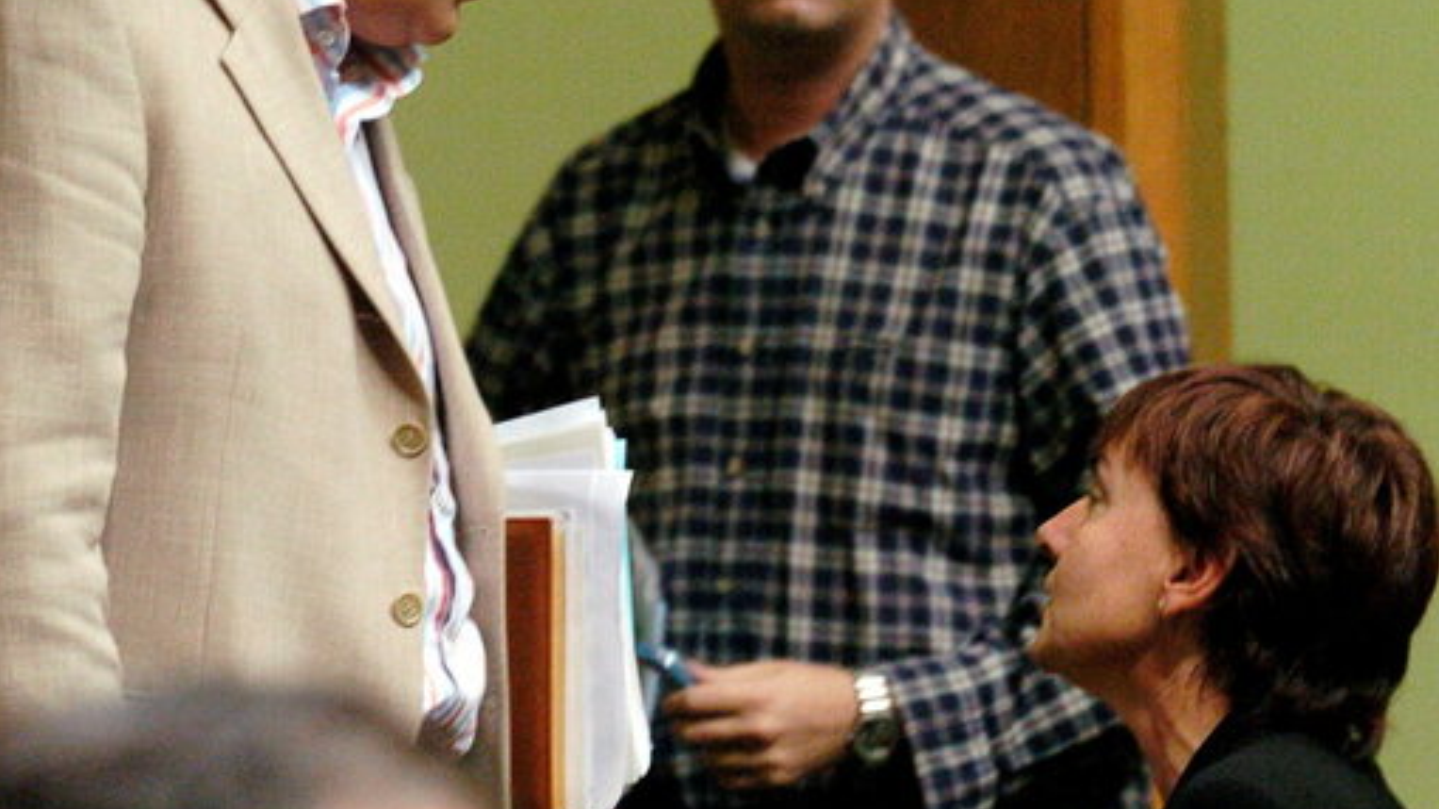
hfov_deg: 7.4
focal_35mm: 291
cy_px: 214
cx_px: 568
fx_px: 11101
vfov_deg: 4.2
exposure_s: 1/125
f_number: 2.8
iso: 800
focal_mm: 130
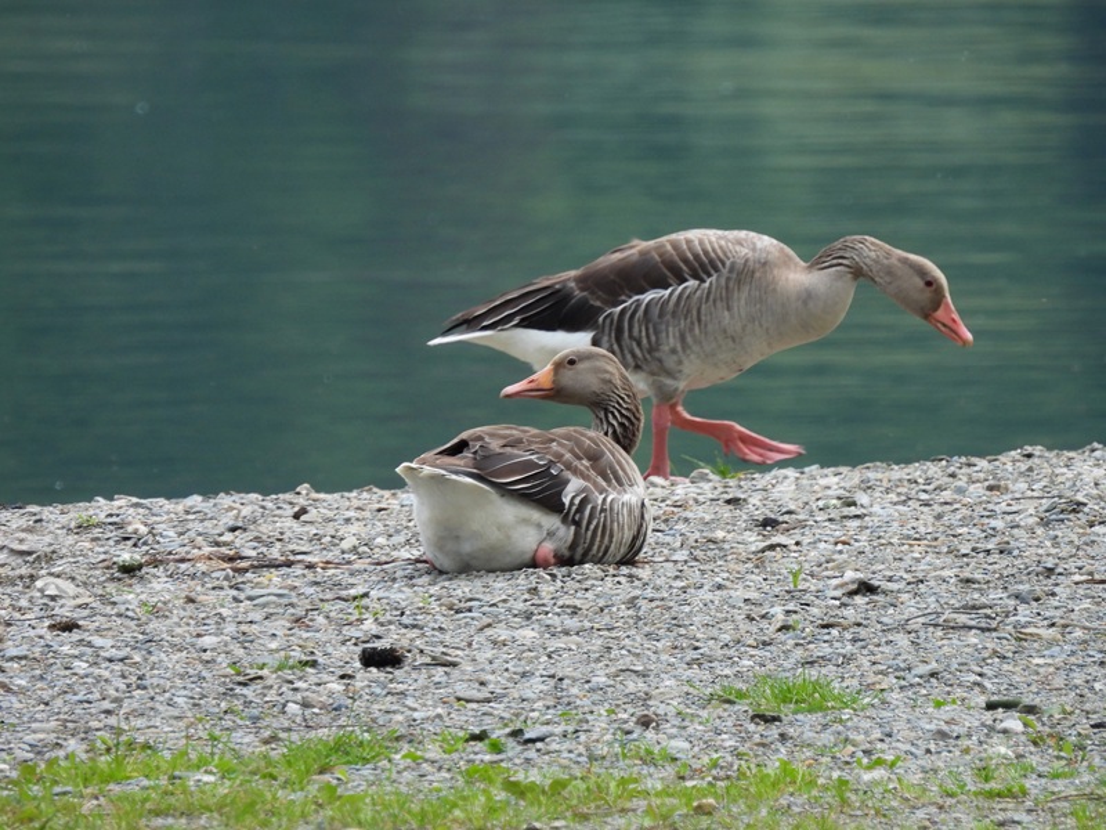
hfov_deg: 1.7
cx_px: 553
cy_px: 415
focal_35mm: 1200
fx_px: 38341
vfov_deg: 1.2
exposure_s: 1/250
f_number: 6.3
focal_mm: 214
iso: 220
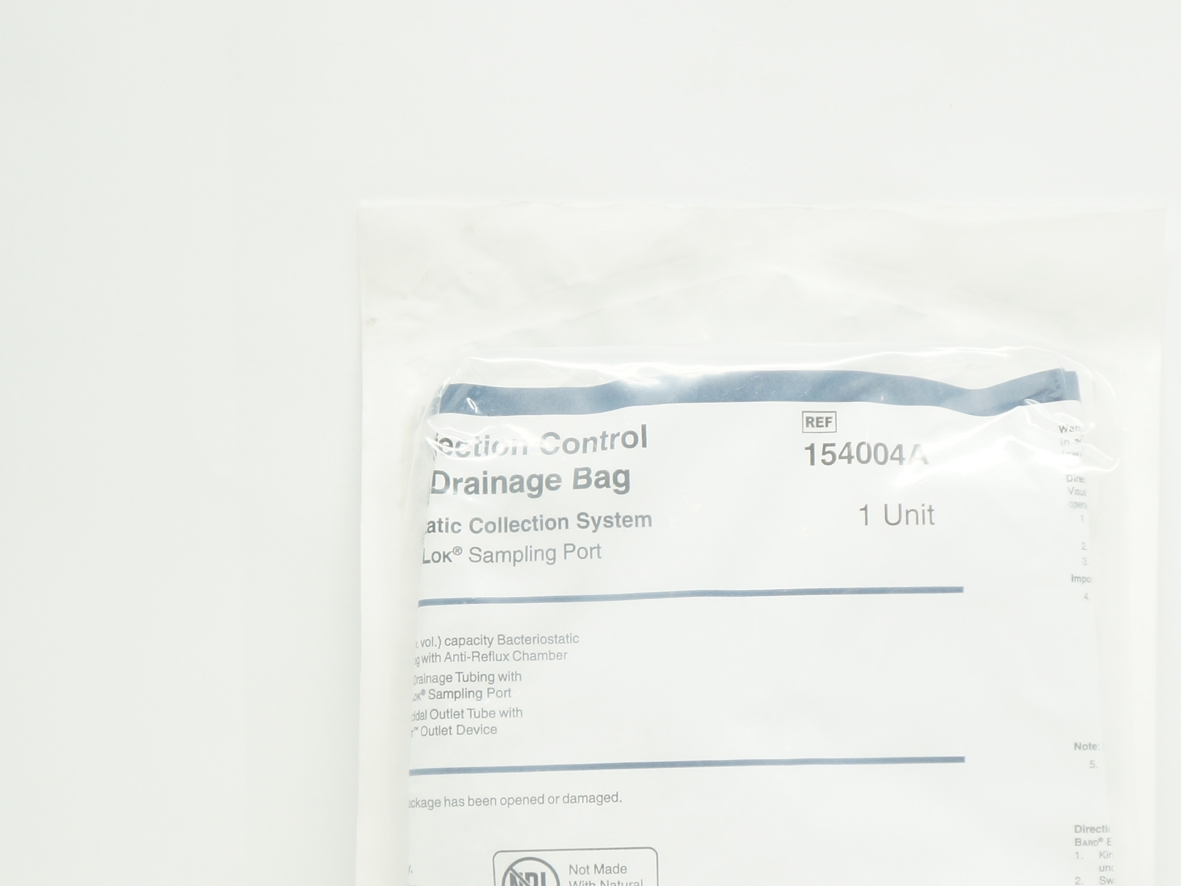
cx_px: 771
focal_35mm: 98
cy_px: 736
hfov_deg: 20.0
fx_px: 3341
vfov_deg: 15.0
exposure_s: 1/100
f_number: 4.5
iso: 400
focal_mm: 35
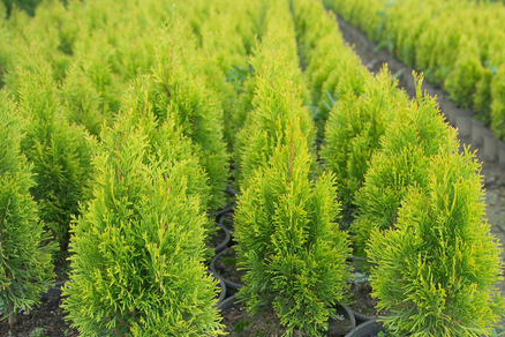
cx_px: 331
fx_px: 729
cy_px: 203
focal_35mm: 52
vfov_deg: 25.9
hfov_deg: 37.8
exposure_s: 1/60
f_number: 5.6
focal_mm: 38
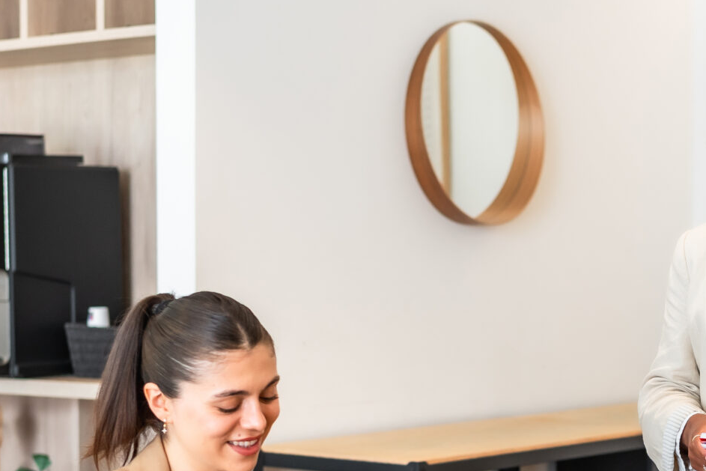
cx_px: 487
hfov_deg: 21.4
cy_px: 554
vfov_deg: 14.0
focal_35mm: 95
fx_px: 1863
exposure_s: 1/250
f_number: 2
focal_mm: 35
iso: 250
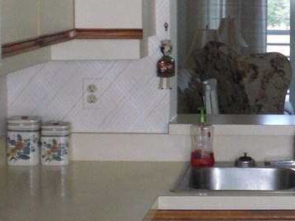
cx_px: 359
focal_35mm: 111
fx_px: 946
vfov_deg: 13.3
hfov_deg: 16.9
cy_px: 109
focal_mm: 6.3
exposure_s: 1/125
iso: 200
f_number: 3.1
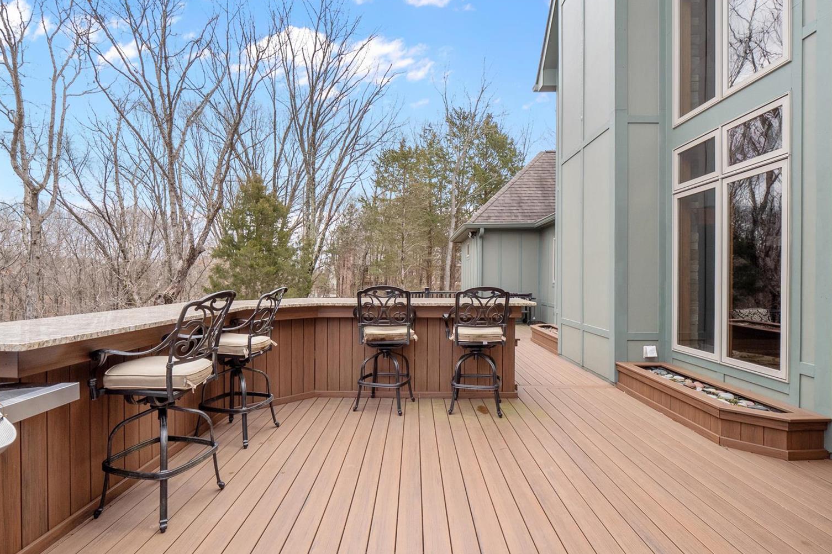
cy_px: 288
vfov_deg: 70.4
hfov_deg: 93.3
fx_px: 393
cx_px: 410
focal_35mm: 17
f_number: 8
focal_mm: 8
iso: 400
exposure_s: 1/100
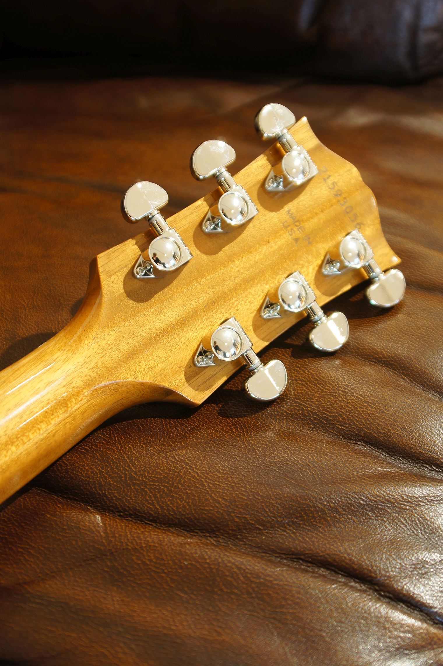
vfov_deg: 46.4
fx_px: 777
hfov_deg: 31.8
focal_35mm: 42
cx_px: 222
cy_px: 333
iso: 100
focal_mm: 28
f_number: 4.5
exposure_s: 1/5
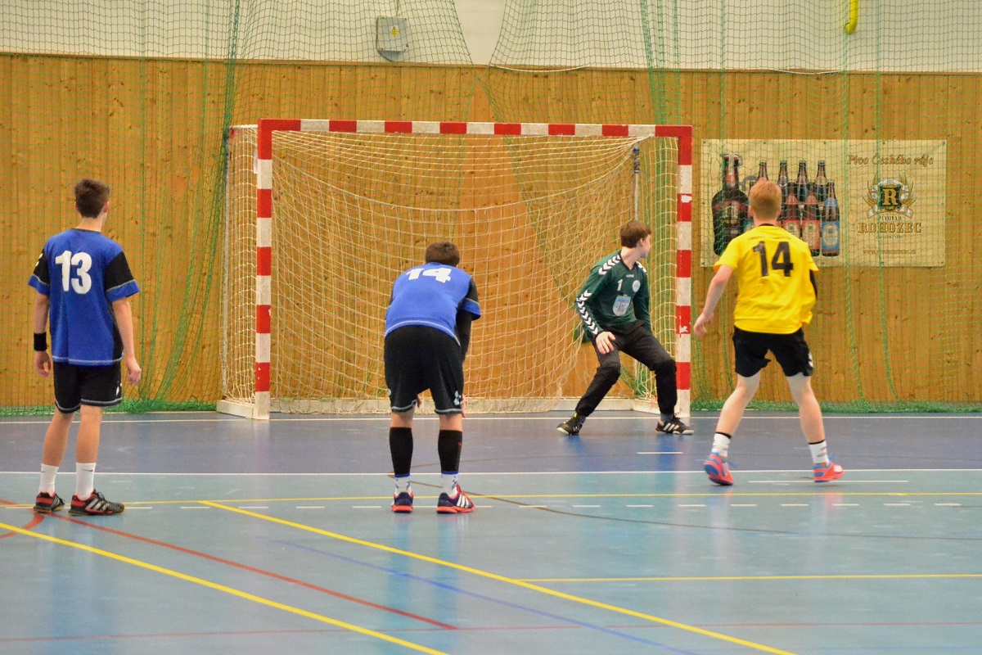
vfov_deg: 8.7
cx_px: 491
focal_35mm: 158
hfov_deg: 13.0
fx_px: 4296
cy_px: 328
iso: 5600
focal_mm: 105
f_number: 5.6
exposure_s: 1/125
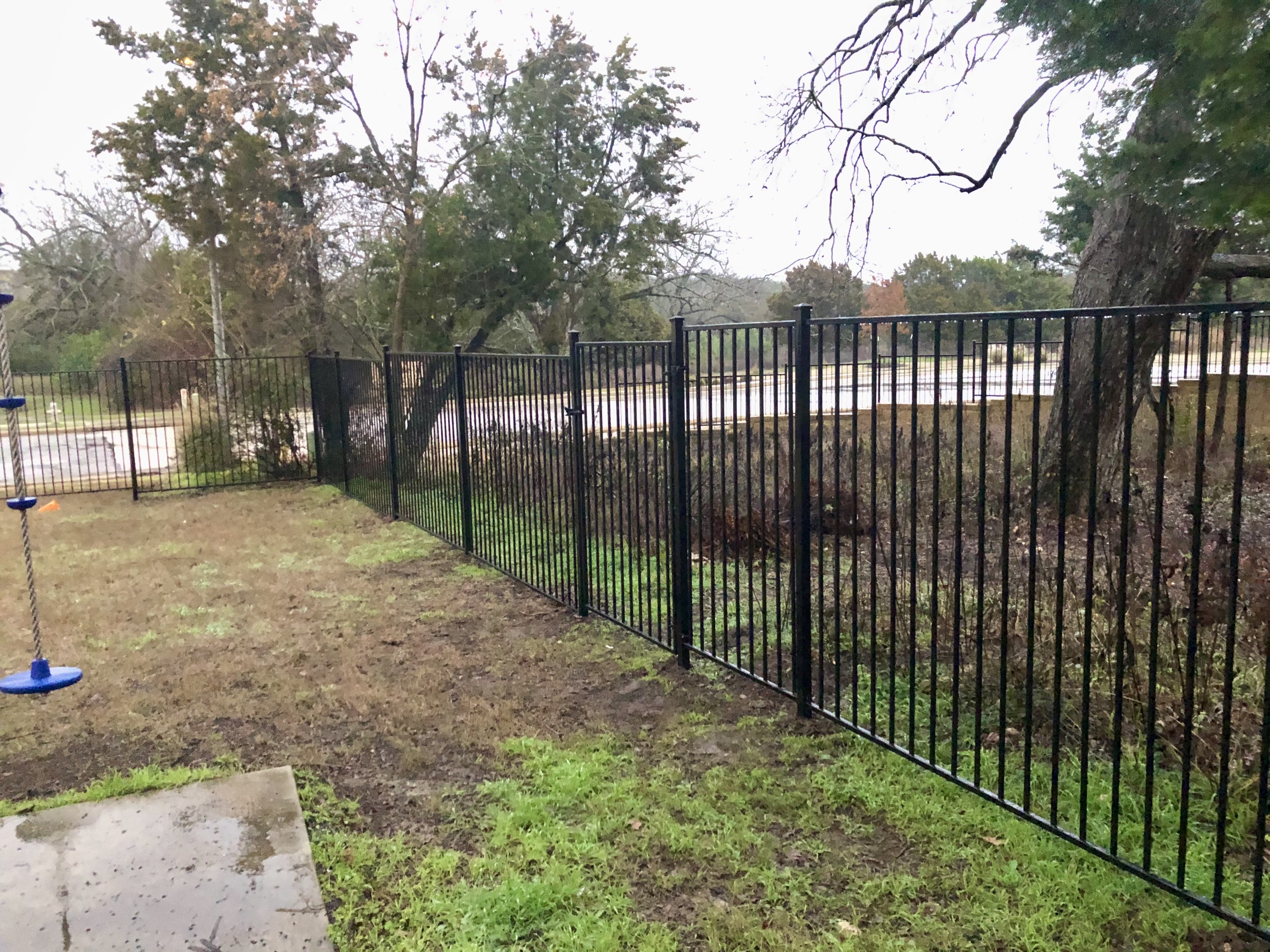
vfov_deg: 49.7
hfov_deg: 63.4
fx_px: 1027
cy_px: 476
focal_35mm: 28
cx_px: 635
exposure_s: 1/4
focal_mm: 3.99
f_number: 1.8
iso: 320
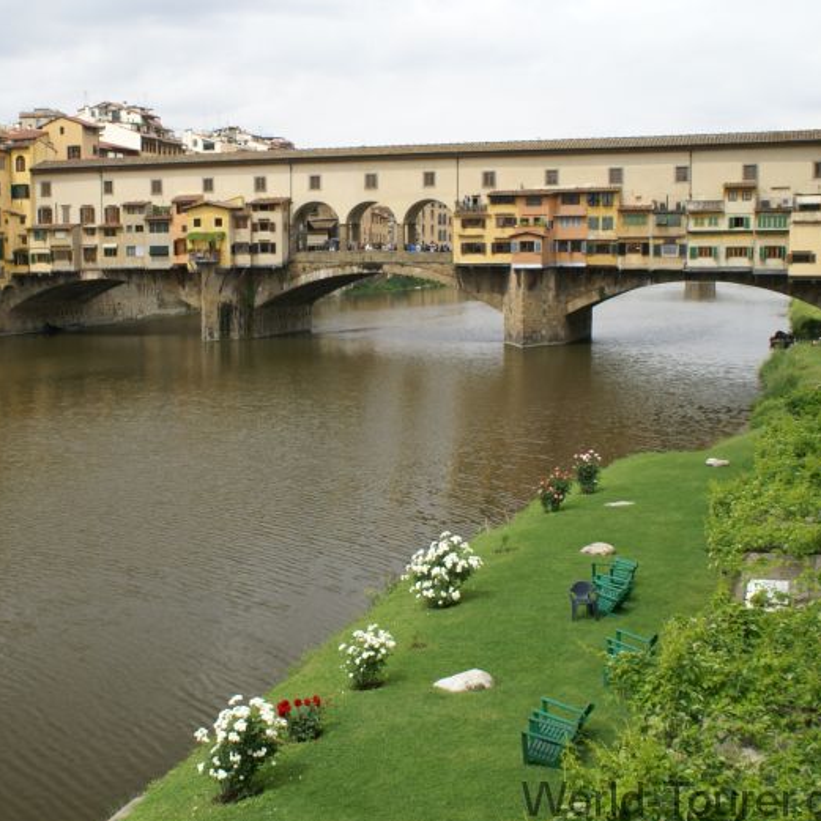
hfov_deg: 35.6
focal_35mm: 47
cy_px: 407
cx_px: 263
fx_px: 1261
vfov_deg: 36.1
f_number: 8
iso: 100
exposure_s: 1/80
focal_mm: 24
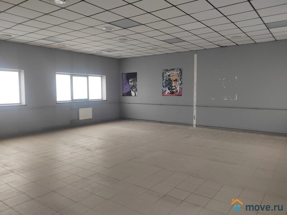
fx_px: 191
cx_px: 144
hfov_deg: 73.9
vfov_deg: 58.9
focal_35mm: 23
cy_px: 108
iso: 278
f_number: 1.9
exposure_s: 1/50
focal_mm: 5.52
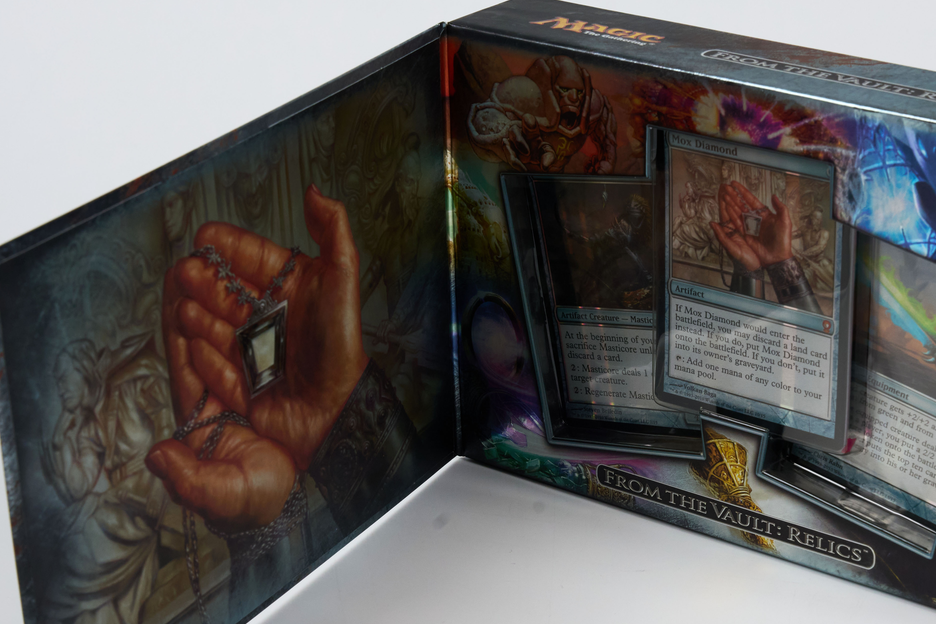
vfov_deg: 15.6
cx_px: 586
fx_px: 2264
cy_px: 445
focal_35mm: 87
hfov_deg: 23.3
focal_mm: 47.6
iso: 800
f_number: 13
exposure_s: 1/50
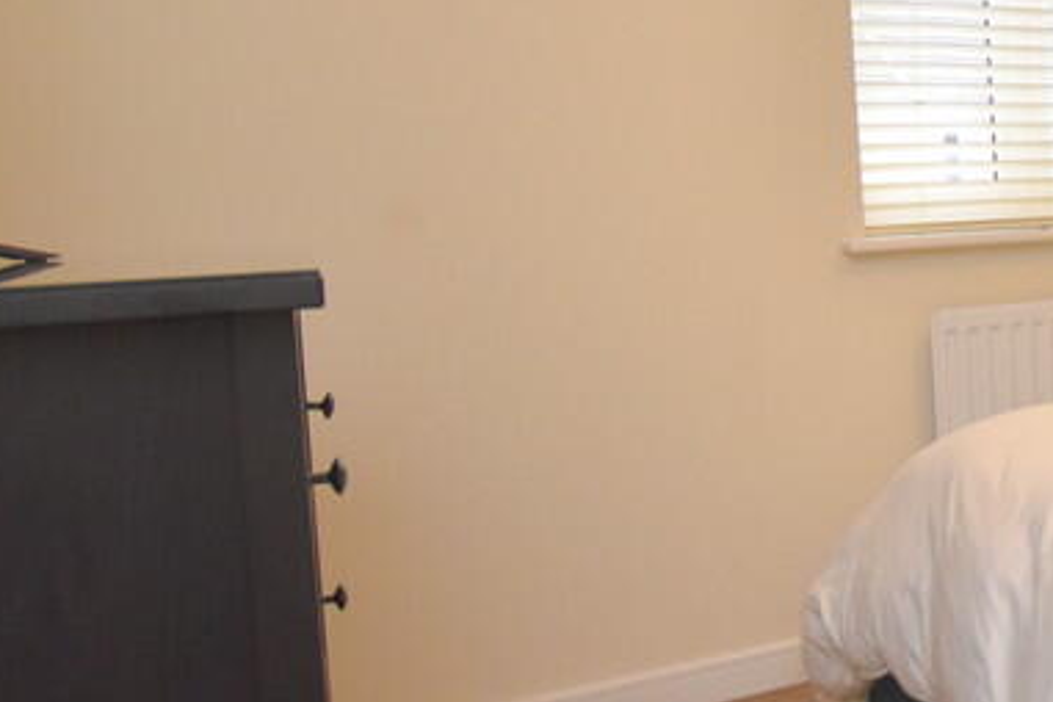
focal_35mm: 44
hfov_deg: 34.1
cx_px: 1307
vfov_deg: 30.2
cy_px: 275
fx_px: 1297
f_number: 4.8
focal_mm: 11
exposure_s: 1/125
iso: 1250
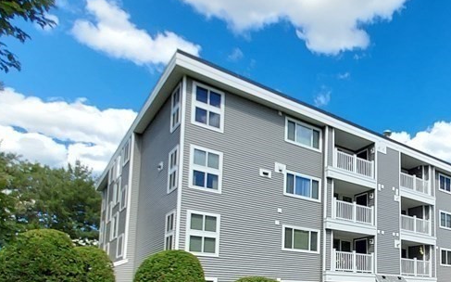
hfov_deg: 57.2
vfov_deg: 38.8
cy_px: 275
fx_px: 356
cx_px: 391
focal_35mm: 29
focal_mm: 1.42
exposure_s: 1/802
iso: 50
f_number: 2.2
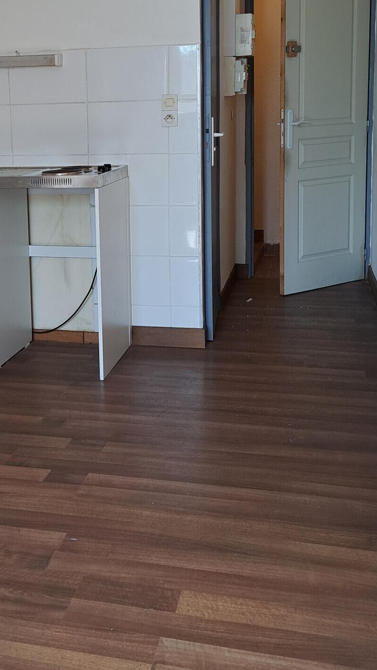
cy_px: 257
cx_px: 80
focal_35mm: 47
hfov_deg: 25.0
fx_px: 835
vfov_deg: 43.4
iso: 50
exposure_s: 1/100
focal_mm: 5.23
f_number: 1.8
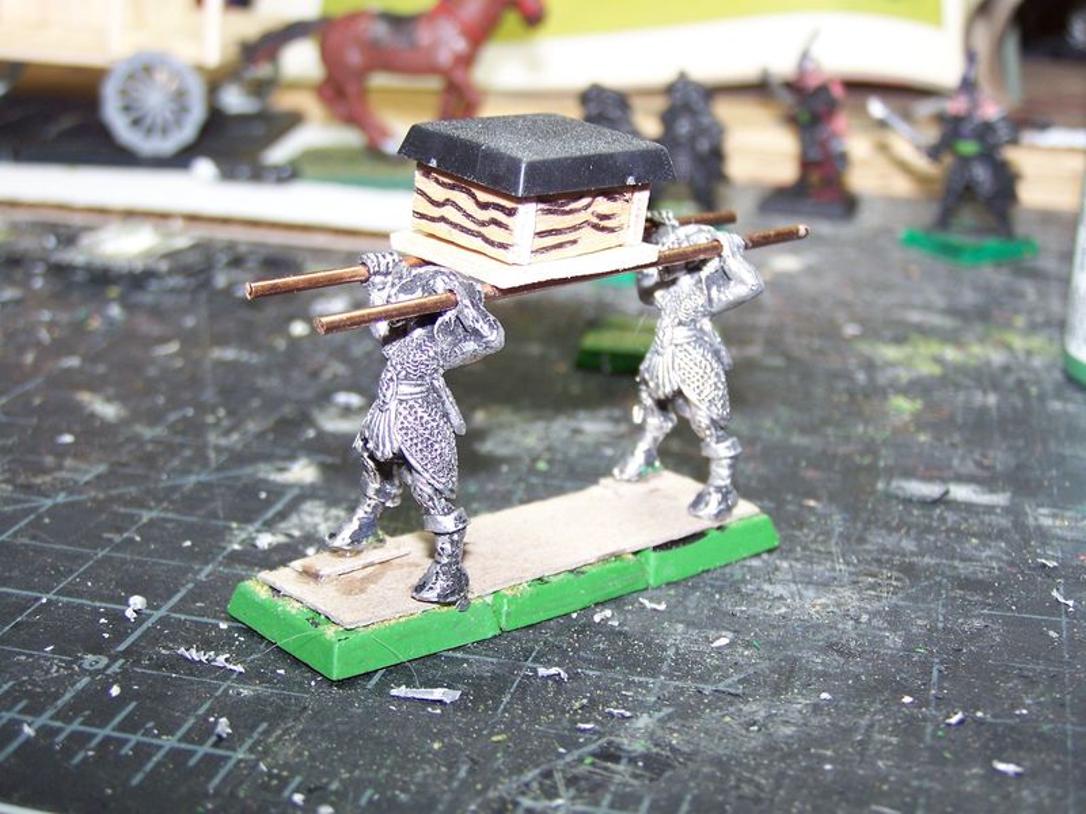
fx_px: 1851
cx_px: 543
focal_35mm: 59
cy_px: 407
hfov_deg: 32.7
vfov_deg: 24.8
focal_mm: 9.8
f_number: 3.1
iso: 80
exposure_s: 1/80
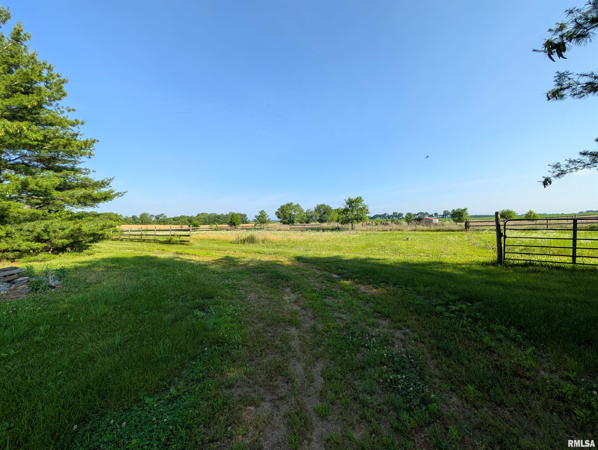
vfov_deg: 94.6
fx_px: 208
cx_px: 299
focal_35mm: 12
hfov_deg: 110.5
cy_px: 225
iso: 55
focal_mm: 2.02
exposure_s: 1/1672
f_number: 1.7
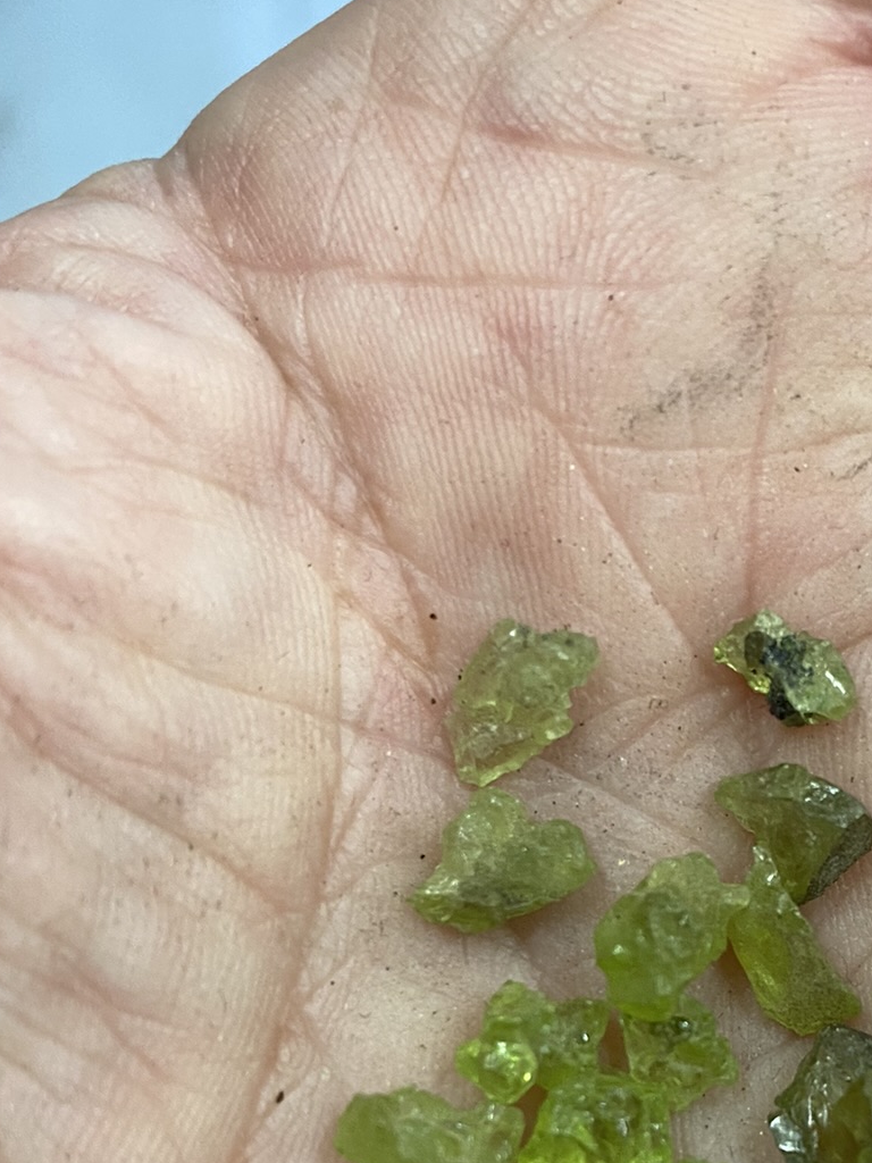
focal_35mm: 50
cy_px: 955
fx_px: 1679
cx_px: 787
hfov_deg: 28.0
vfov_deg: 36.7
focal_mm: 4.25
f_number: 1.8
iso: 100
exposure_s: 1/60
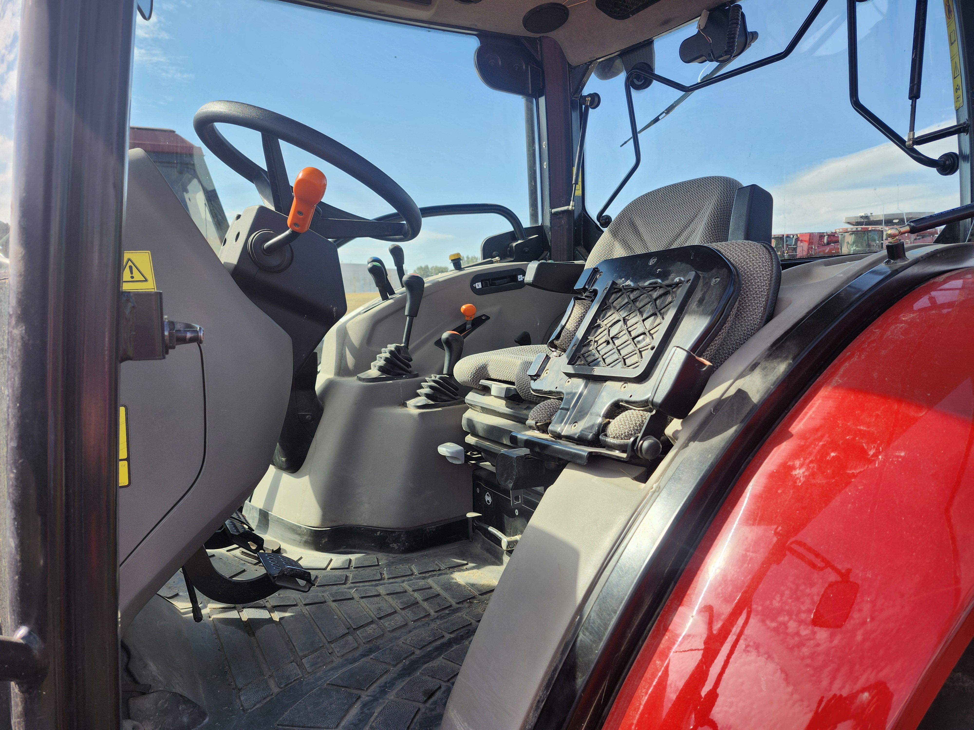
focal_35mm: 23
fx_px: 647
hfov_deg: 73.9
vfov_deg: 58.9
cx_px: 487
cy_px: 365
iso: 25
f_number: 1.8
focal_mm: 5.54
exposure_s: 1/677
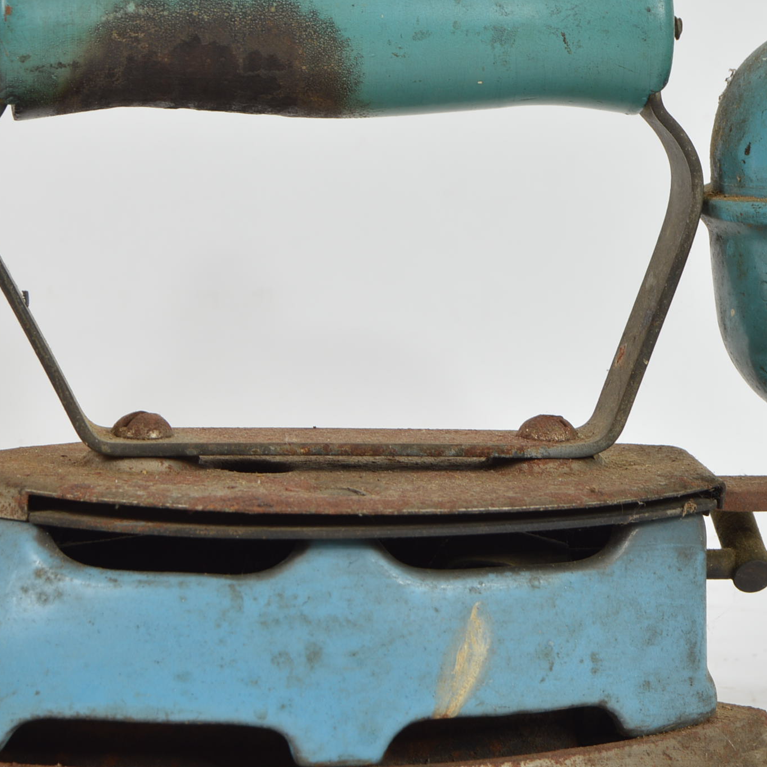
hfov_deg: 11.4
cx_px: 387
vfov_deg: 11.4
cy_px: 402
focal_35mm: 154
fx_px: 3859
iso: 100
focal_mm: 55
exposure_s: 1/80
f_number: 9
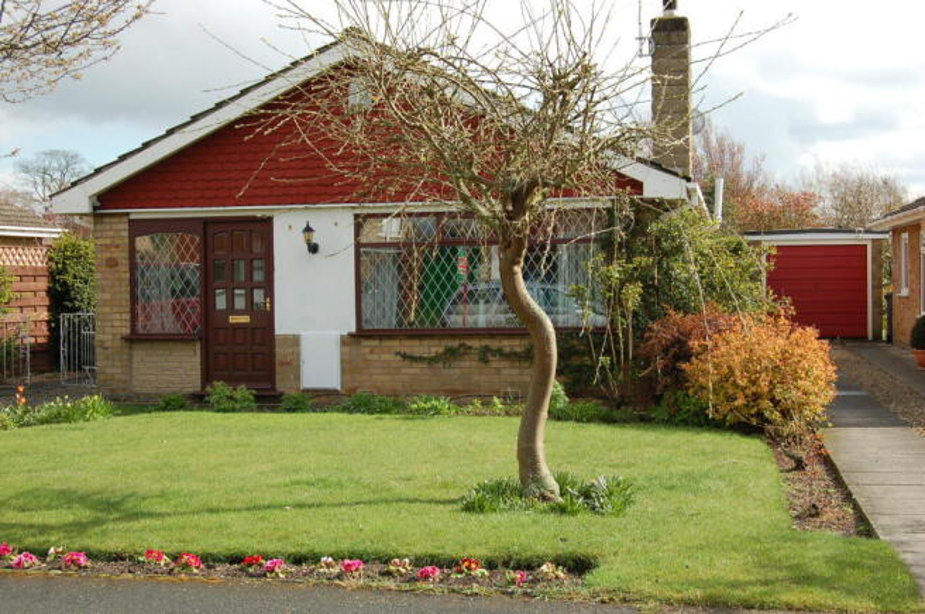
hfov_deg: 37.9
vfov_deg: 25.7
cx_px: 462
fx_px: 1347
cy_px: 307
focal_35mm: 52
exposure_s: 1/250
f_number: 8
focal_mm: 35
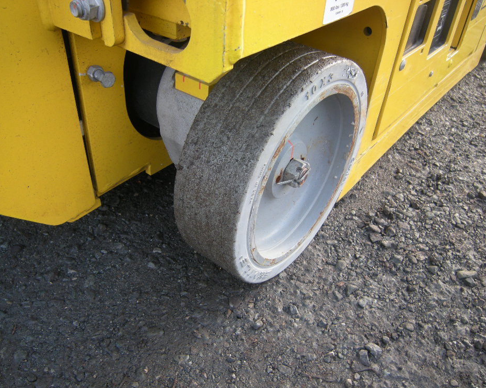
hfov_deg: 58.8
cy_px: 198
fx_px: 431
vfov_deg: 48.5
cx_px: 231
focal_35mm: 30
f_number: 2.8
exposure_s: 1/50.7
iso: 71
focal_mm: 4.7
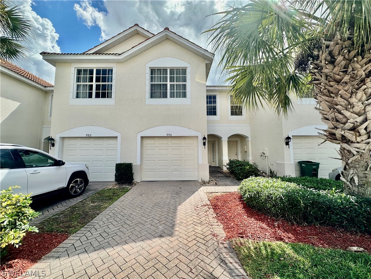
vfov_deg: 85.7
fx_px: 150
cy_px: 140
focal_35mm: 14
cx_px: 186
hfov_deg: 102.1
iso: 40
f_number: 2.2
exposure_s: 1/1667
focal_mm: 2.22
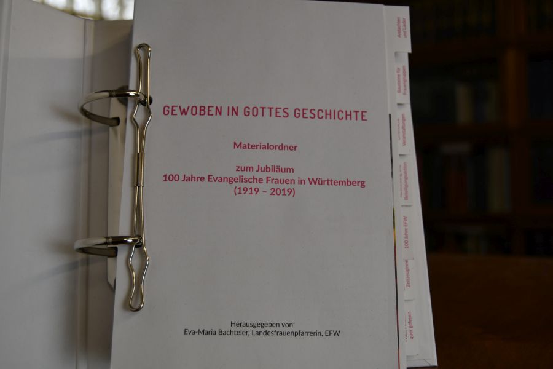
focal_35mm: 42
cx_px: 276
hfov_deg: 46.4
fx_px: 645
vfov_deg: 31.9
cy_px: 184
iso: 400
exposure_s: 1/250
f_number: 4.5
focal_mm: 28
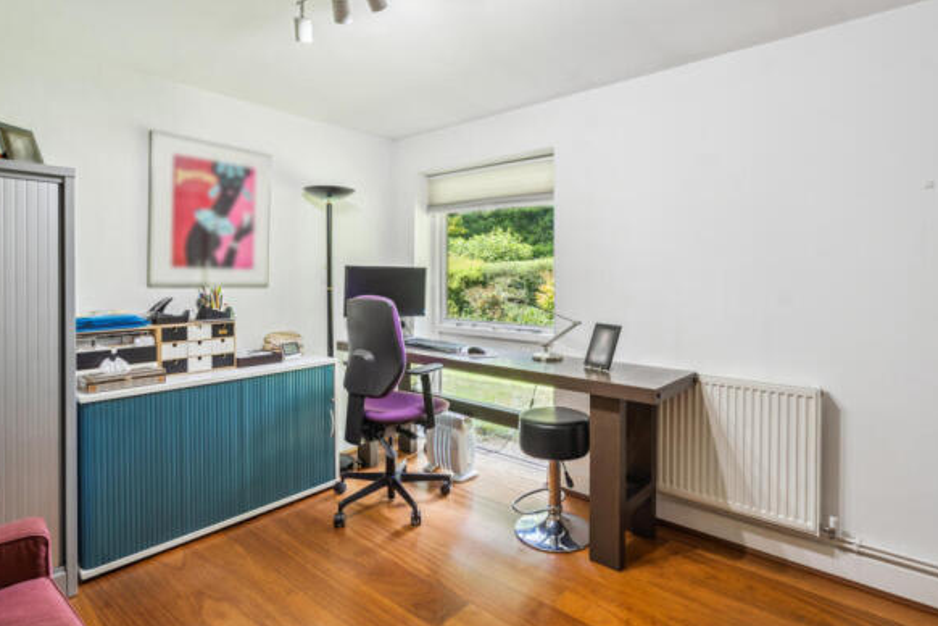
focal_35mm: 18
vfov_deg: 67.3
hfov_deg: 89.9
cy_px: 286
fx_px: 469
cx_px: 494
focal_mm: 16
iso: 400
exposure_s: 1/15
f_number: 6.3
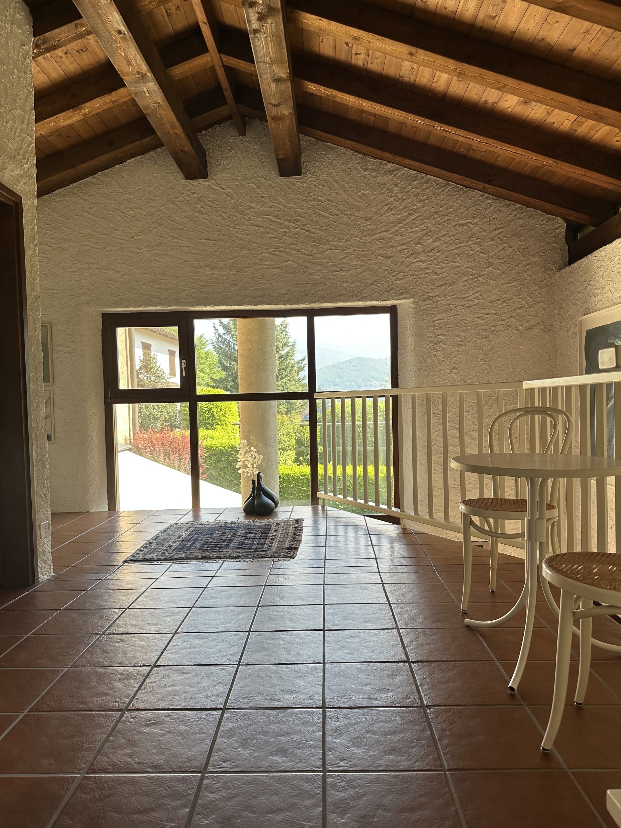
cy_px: 414
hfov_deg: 56.8
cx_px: 310
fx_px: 574
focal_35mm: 24
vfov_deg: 71.6
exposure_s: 1/292
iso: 80
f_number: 1.78
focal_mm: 6.86
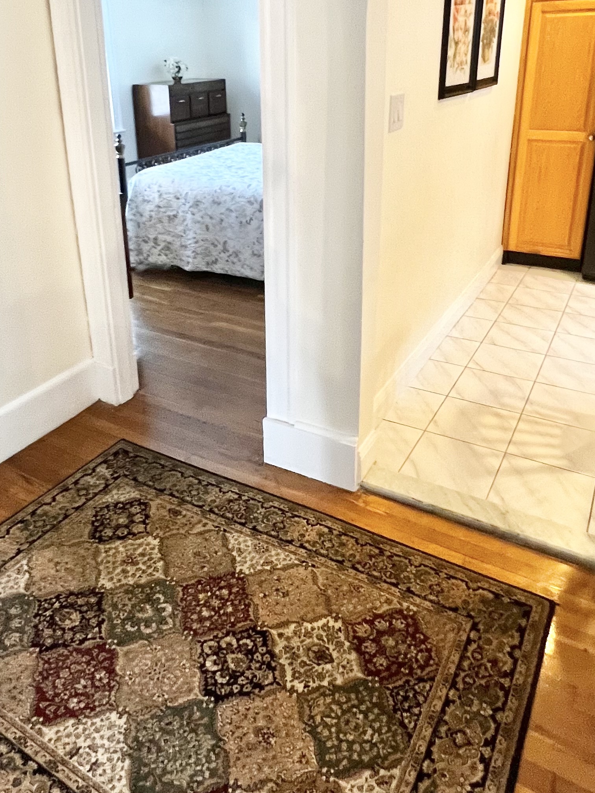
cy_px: 274
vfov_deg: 65.8
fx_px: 596
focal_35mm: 26
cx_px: 261
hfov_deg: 52.9
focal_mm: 1.57
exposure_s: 1/60
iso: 320
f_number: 1.8
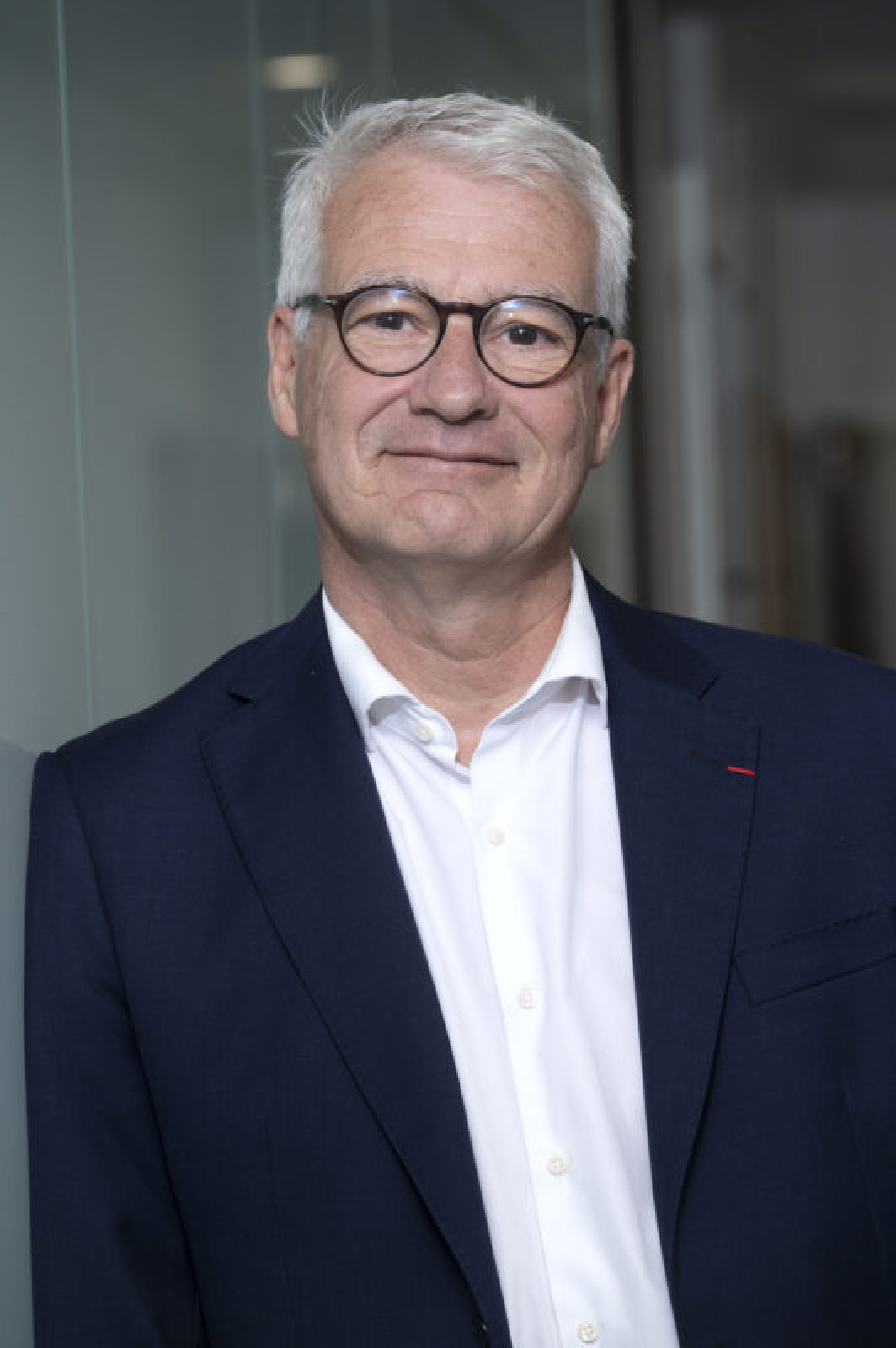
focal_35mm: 140
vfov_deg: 14.7
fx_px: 5235
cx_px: 448
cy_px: 674
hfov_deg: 9.8
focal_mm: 140
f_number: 5.6
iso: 320
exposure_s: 1/200
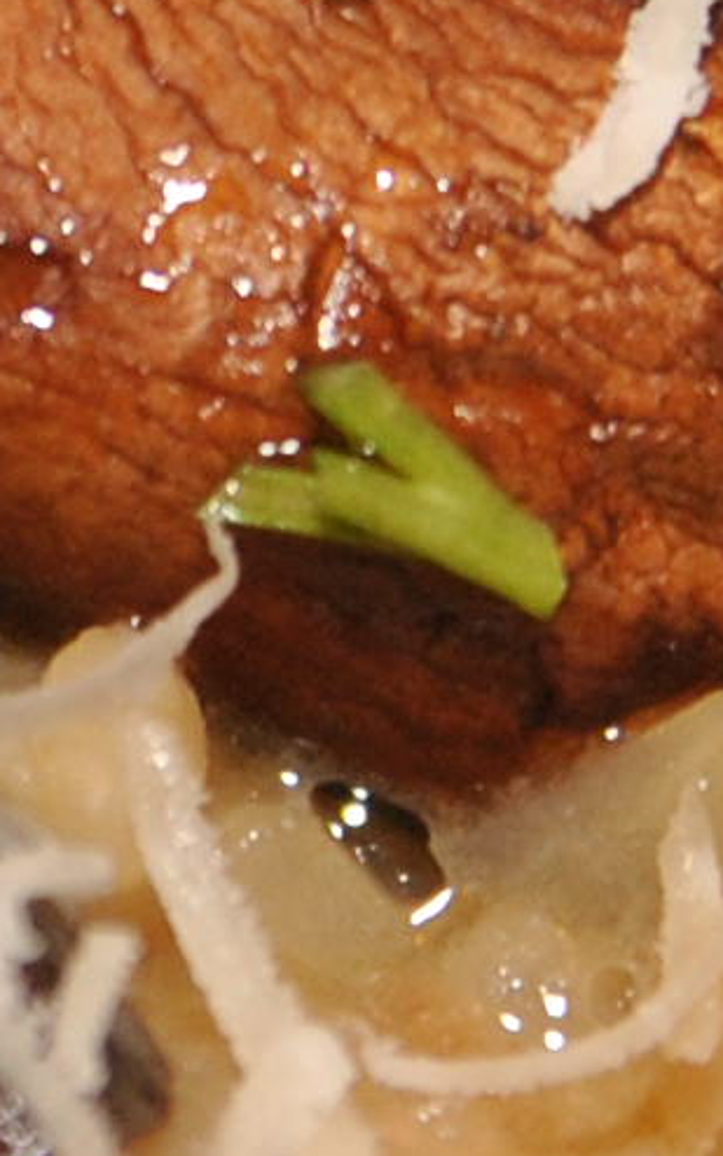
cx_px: -880
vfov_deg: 3.5
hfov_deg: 2.2
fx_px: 18905
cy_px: 211
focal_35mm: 600
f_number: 3.5
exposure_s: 1/125
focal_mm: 50
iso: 280
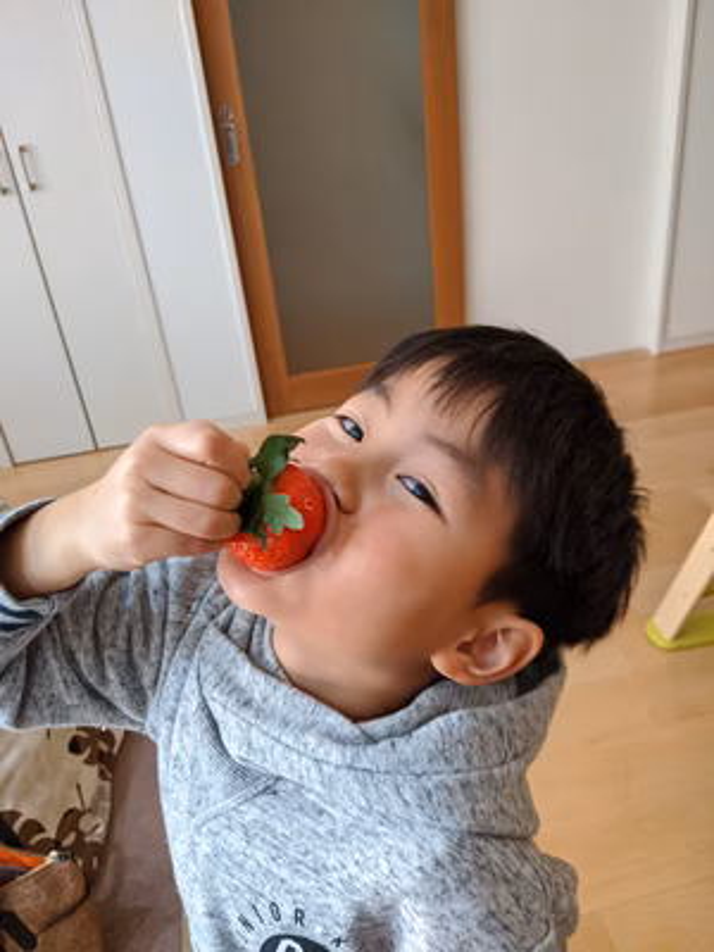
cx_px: 357
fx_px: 743
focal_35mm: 27
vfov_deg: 65.3
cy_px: 476
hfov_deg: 51.4
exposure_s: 1/59.9
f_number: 1.8
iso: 343
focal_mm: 4.44
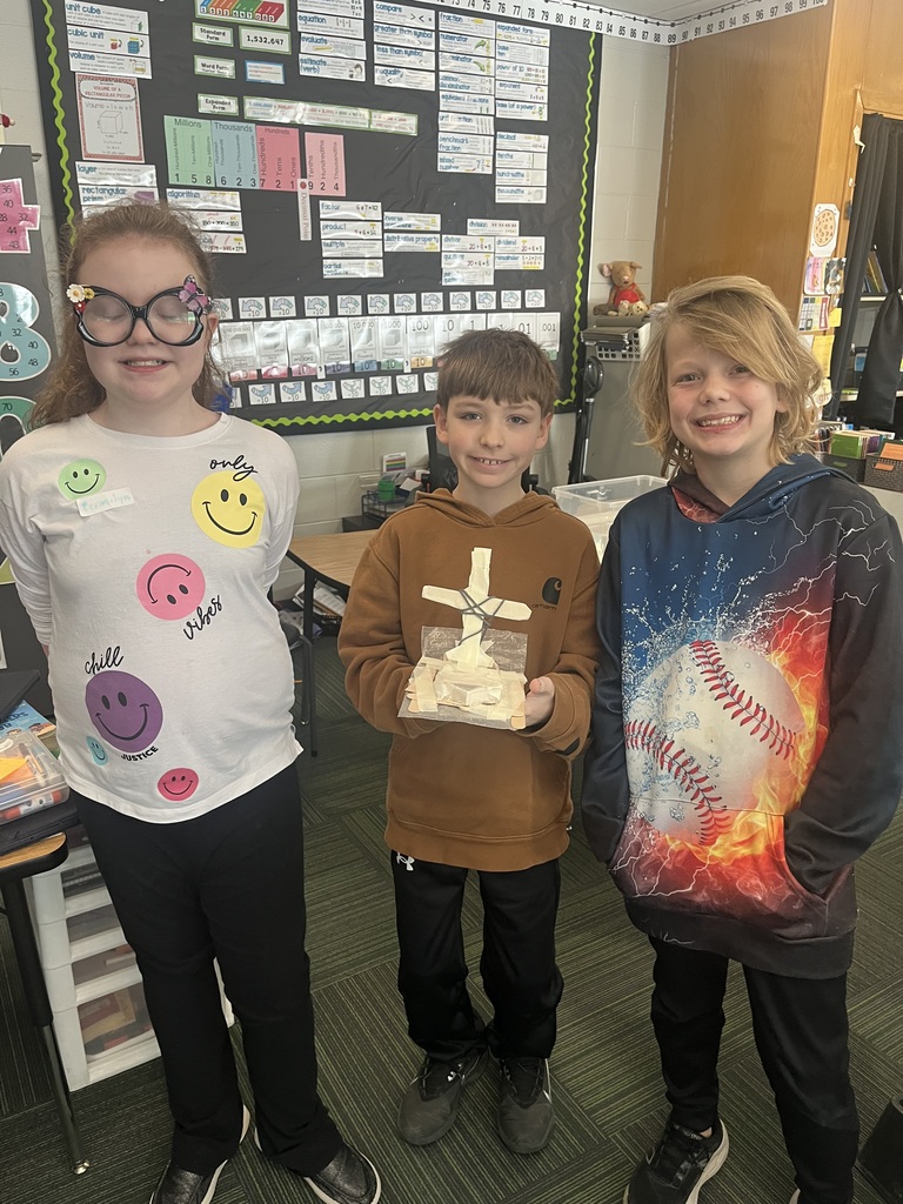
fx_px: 904
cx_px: 452
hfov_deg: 53.1
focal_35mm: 26
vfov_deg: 67.3
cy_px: 602
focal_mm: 5.1
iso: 250
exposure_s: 1/60
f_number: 1.6
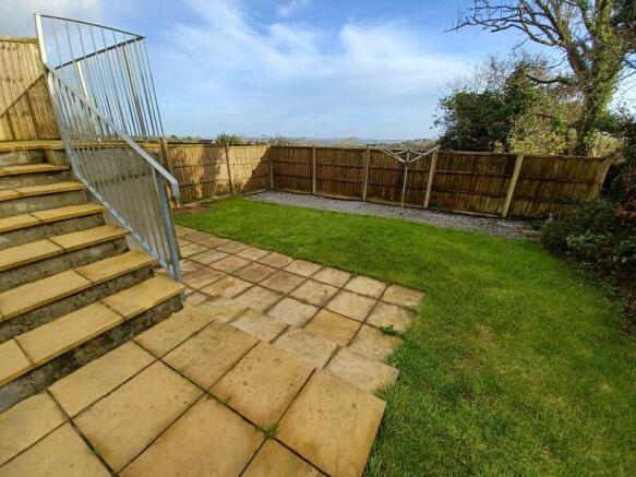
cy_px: 238
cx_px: 318
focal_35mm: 13
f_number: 2.2
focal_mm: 1.42
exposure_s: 1/538
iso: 40
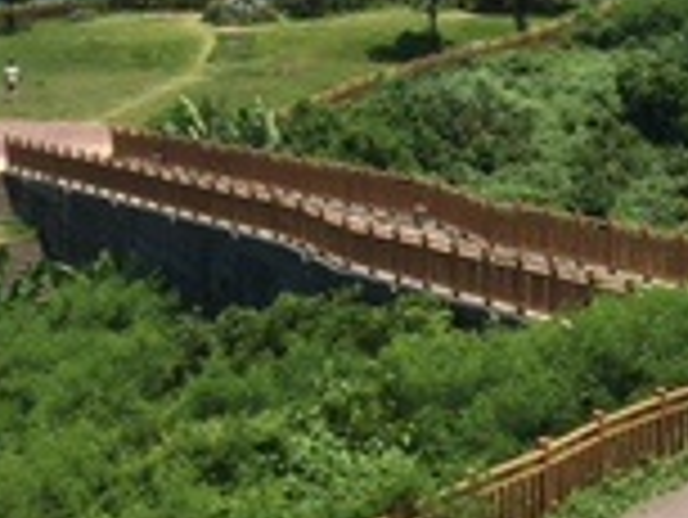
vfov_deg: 12.2
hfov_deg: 16.0
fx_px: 2407
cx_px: 652
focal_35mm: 121
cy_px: 117
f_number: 2.2
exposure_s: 1/1923
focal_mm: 4.15
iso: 25
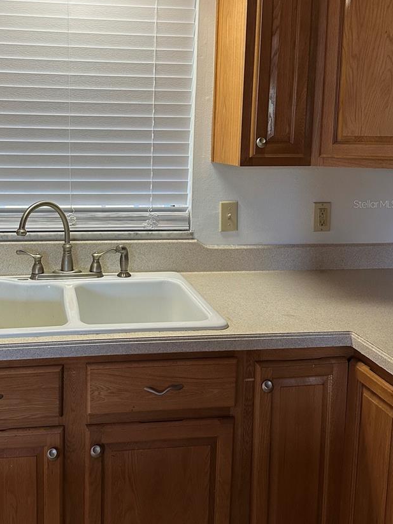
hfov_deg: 39.9
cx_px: 112
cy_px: 204
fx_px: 530
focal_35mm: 35
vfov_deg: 52.2
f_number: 1.78
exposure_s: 1/120
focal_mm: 6.86
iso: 200
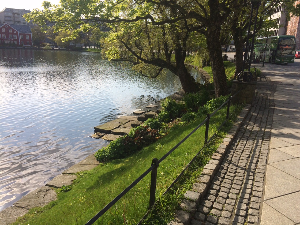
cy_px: 112
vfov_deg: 48.2
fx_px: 251
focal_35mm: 29
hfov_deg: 61.7
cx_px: 150
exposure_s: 1/2053
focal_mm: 4.15
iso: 32
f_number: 2.2
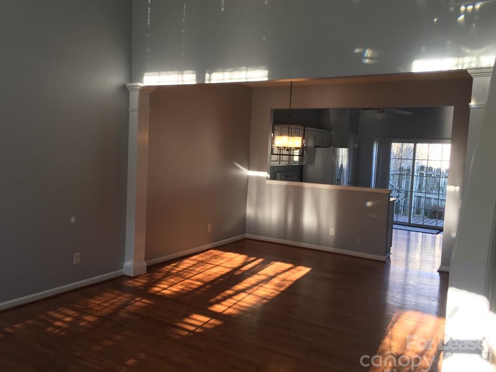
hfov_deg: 58.4
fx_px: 444
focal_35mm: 31
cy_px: 184
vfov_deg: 45.4
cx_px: 241
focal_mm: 4.15
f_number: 2.2
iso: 32
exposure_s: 1/60
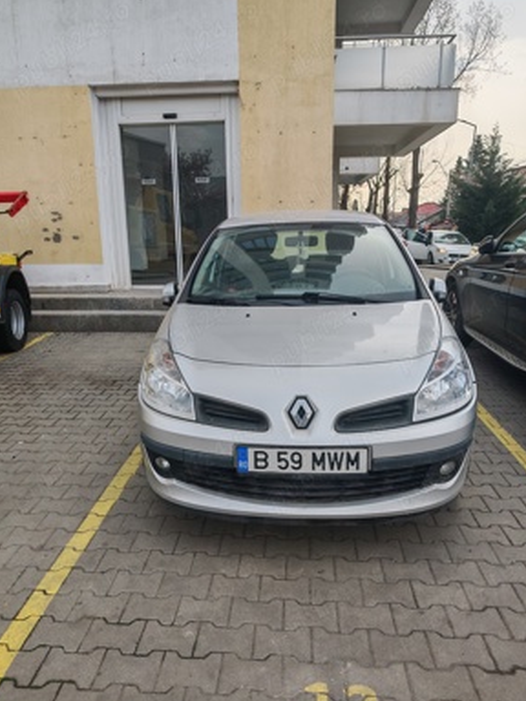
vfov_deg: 69.4
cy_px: 356
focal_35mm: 25
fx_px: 507
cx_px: 263
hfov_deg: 54.9
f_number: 2
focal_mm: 6.83
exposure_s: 1/3000
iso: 100
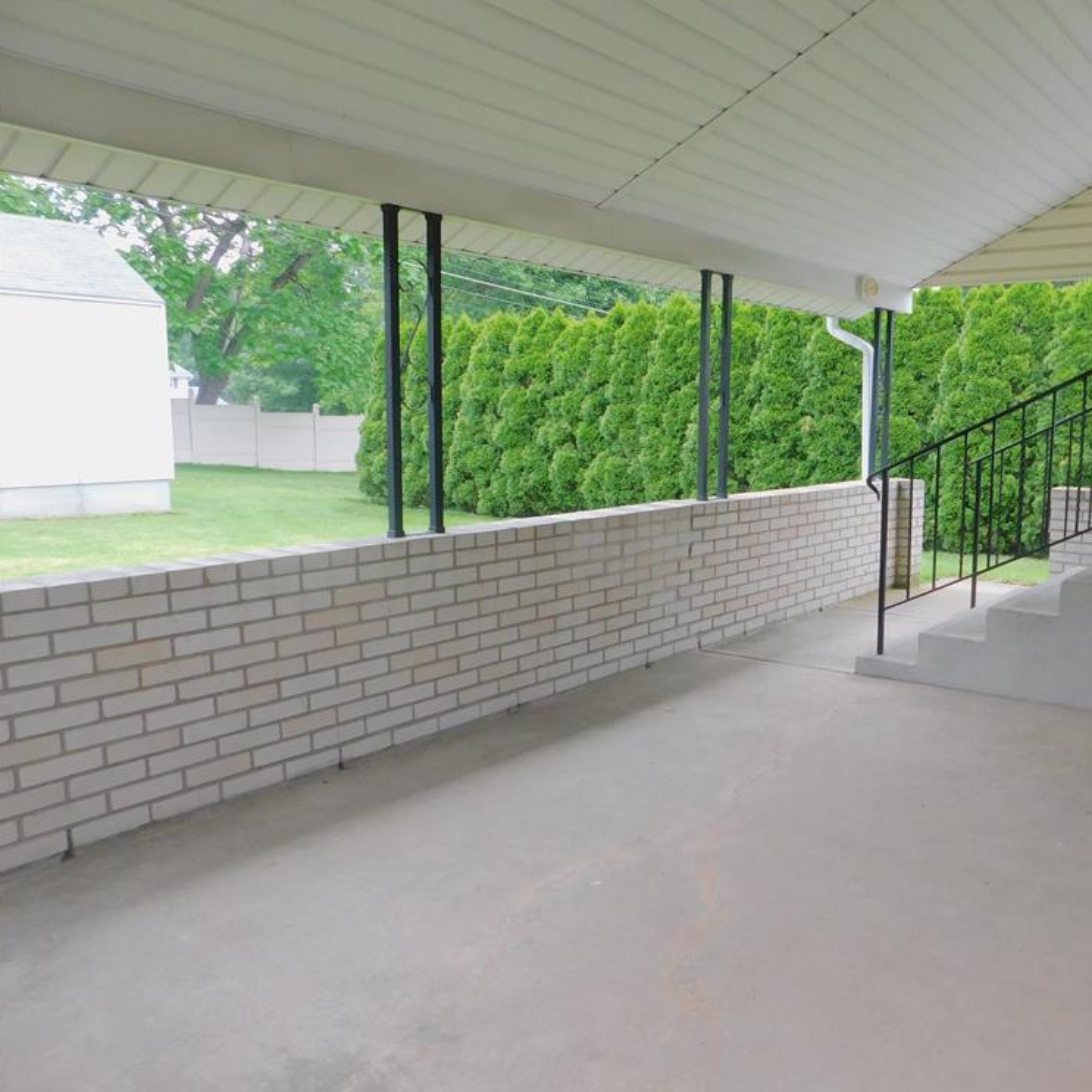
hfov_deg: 55.9
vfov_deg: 57.3
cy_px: 553
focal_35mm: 28
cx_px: 744
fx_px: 999
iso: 140
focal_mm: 4
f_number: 3
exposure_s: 1/30
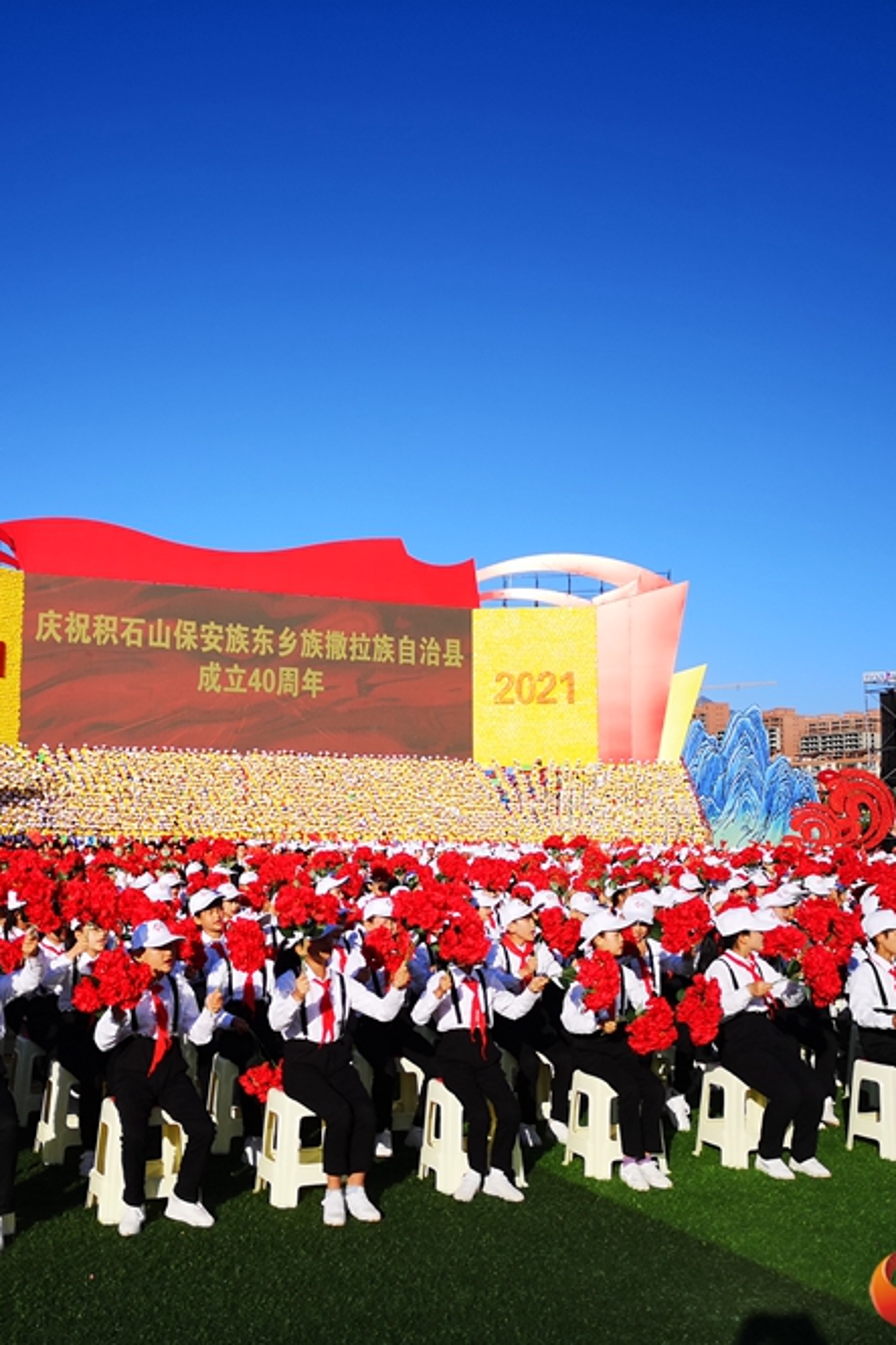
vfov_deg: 50.7
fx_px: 1419
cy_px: 681
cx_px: 305
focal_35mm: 38
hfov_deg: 34.7
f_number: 1.8
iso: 50
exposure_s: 1/2481
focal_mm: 5.58
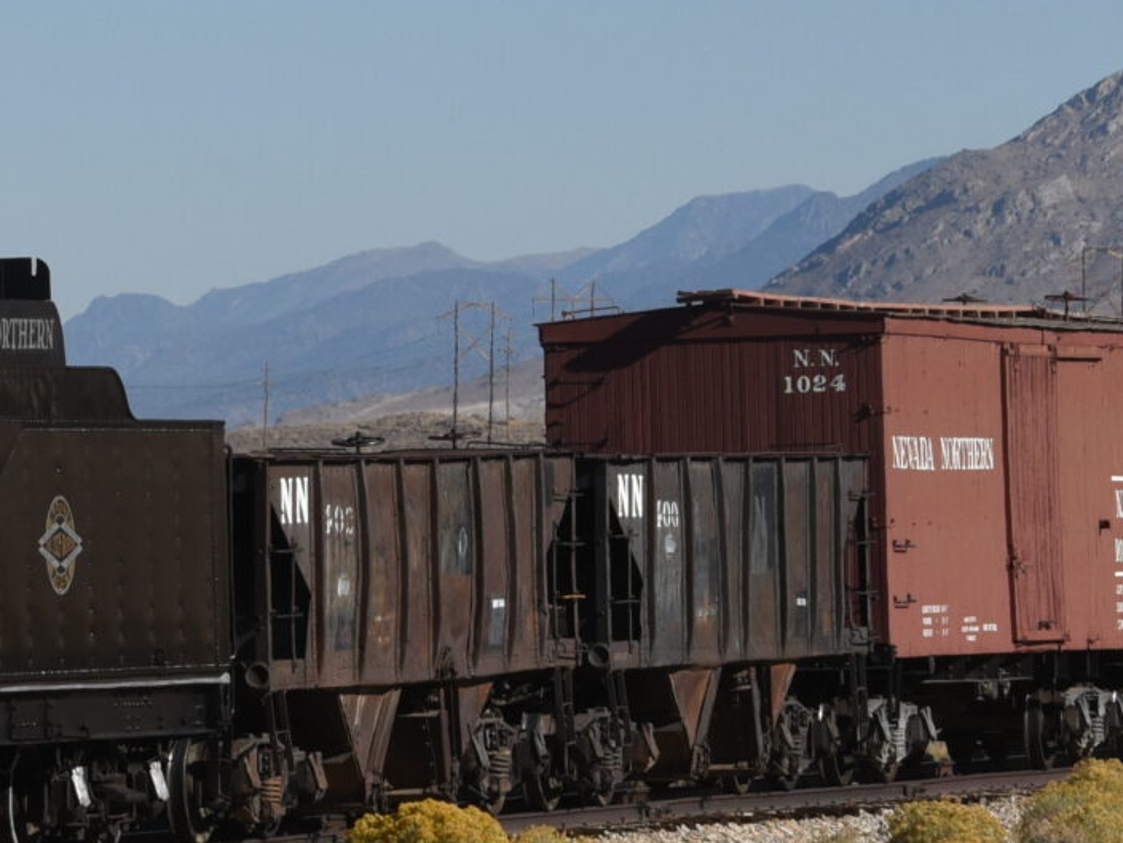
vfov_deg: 3.4
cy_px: 218
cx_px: 423
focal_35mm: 437
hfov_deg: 4.5
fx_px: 14177
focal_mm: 125
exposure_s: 1/800
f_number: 13
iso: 500
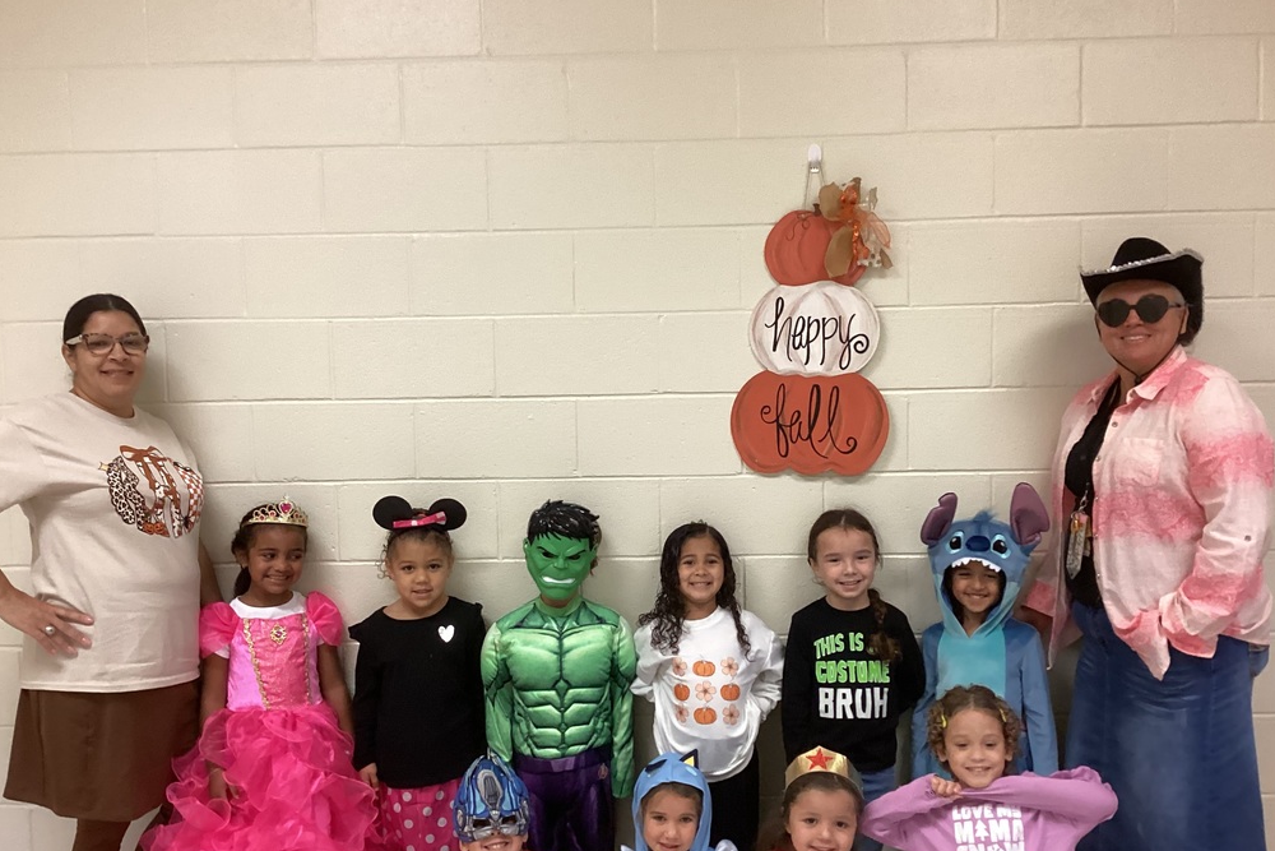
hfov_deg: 57.2
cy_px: 476
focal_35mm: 33
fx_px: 1169
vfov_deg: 39.9
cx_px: 649
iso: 200
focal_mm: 3.3
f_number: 2.4
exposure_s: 1/50
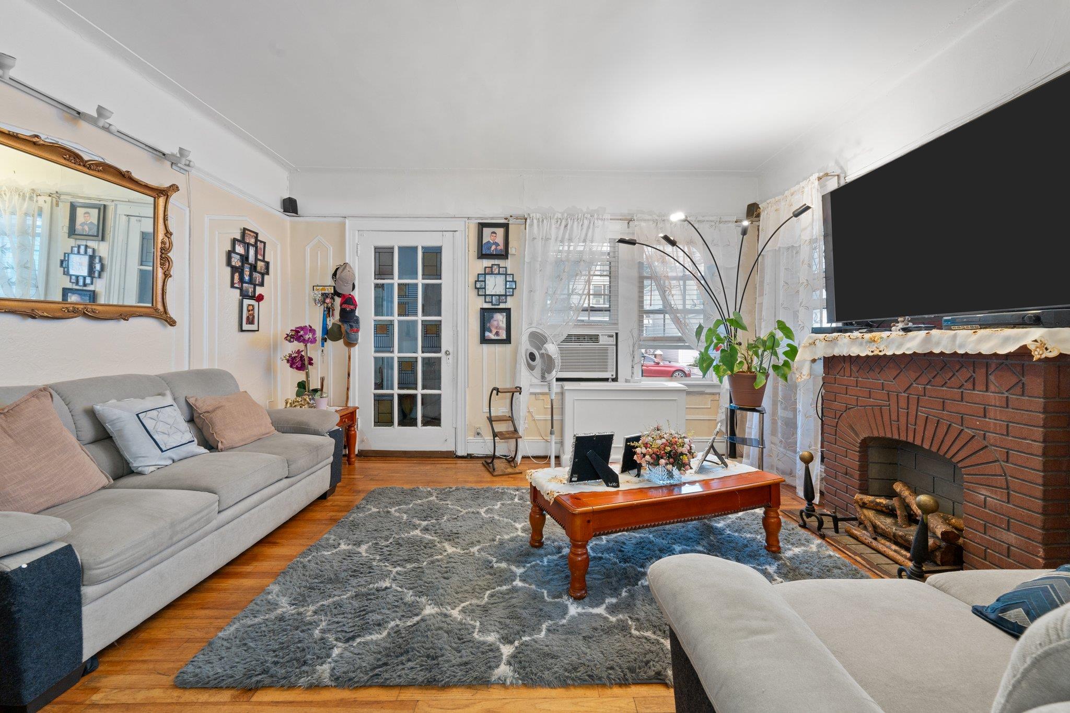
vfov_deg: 81.2
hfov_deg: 104.3
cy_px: 356
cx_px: 535
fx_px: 416
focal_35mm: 14
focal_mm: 14
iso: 200
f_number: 10
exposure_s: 1.3
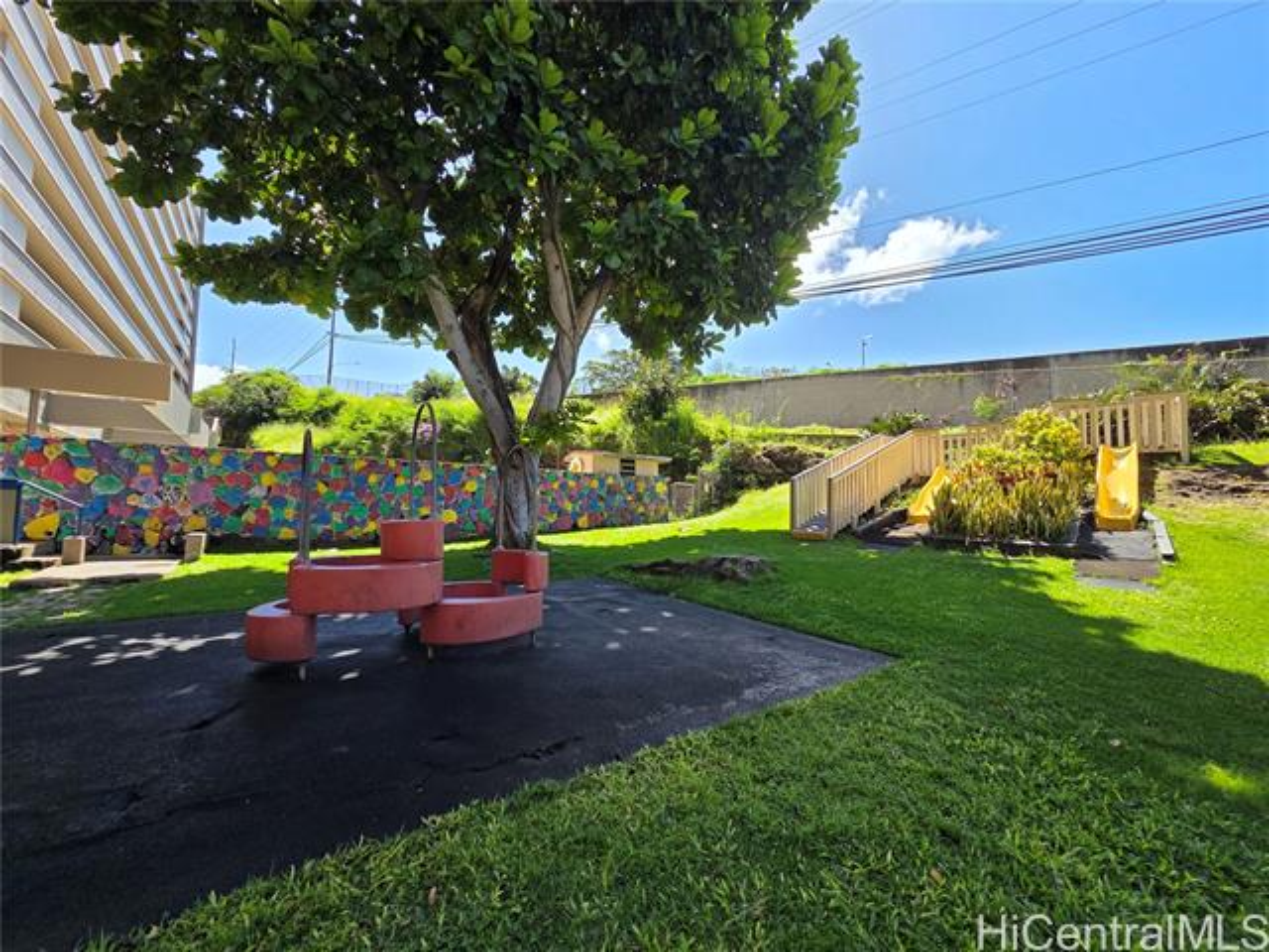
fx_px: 477
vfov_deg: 89.9
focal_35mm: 13
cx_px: 634
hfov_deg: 106.2
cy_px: 476
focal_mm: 2.2
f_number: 2.2
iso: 50
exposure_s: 1/775
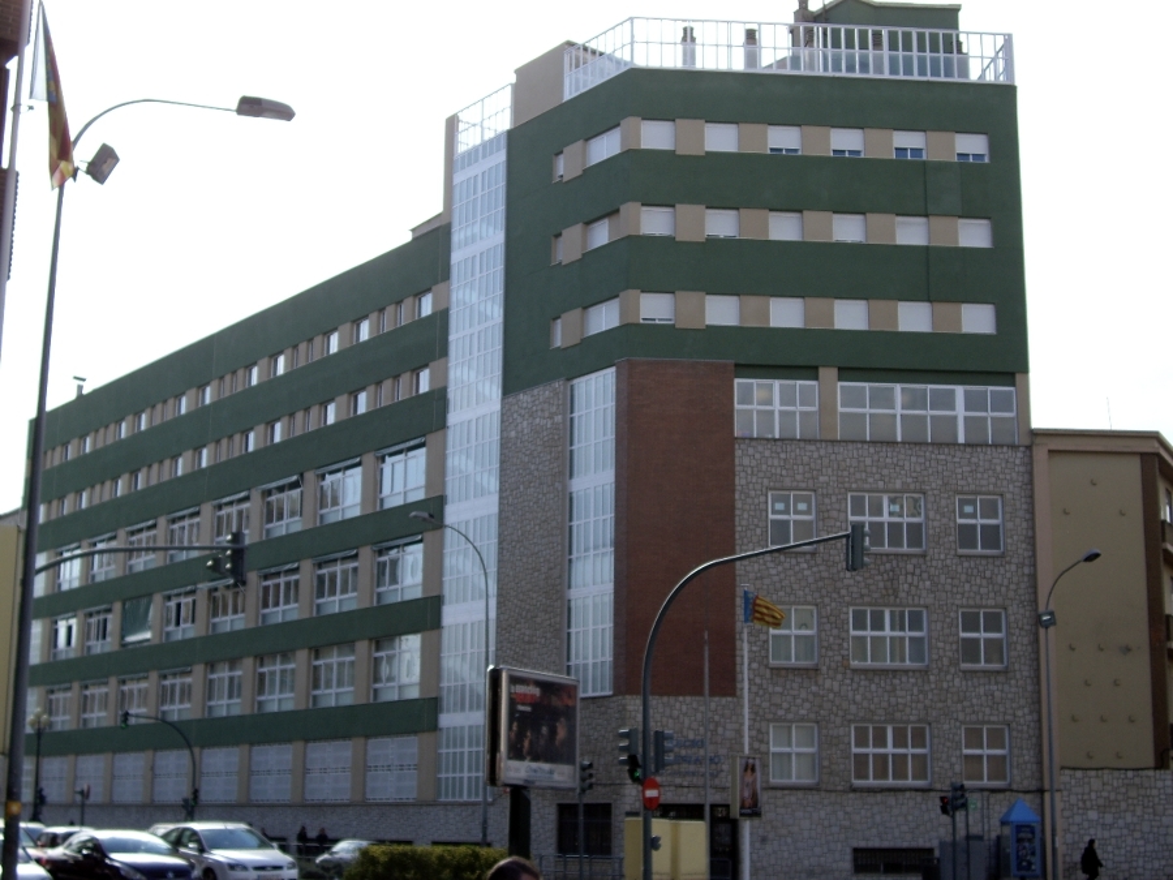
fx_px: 1864
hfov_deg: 34.9
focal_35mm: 55
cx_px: 586
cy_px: 440
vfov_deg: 26.6
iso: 50
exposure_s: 1/320
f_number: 3.4
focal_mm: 11.5
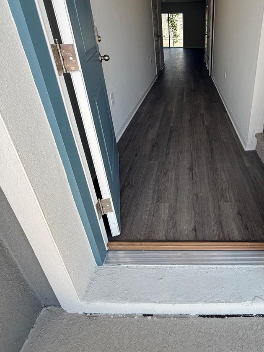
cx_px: 187
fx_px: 203
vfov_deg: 79.4
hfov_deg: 63.3
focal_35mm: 20
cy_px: 122
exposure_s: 1/304
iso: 64
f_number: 2.2
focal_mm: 2.22
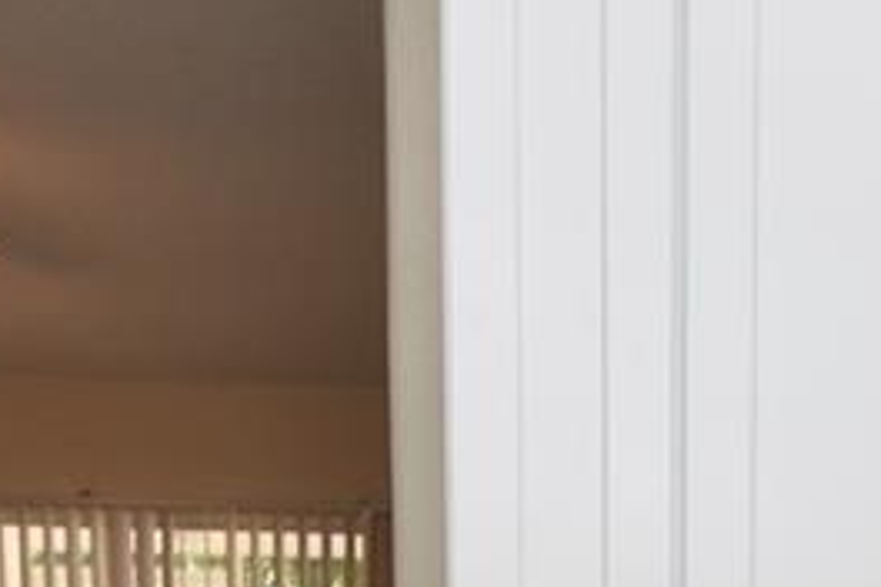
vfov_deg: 13.2
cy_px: 1131
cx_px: 918
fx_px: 2227
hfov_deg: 21.5
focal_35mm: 91
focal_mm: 10
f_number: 4.5
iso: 200
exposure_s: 1/80
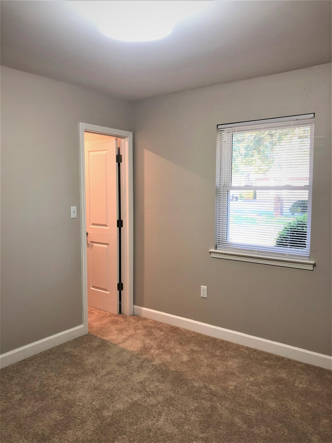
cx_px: 166
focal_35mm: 28
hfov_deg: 49.7
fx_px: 358
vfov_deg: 63.4
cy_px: 222
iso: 40
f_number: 1.8
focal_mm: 3.99
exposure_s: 1/20
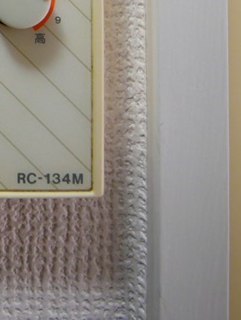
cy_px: -53
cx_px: -63
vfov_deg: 38.1
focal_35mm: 38
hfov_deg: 30.6
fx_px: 353
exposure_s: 1/60
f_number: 4
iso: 800
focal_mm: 7
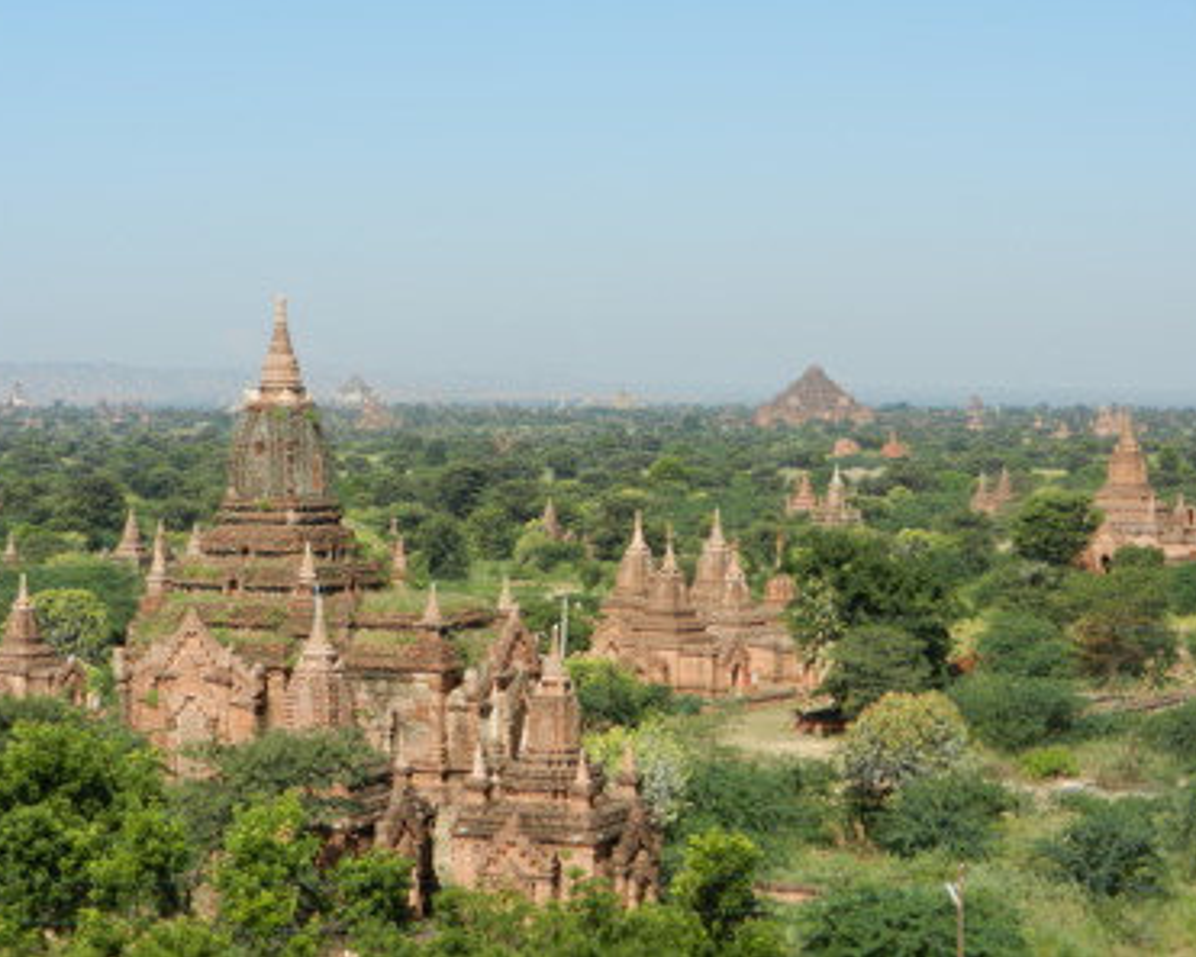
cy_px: 477
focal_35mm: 82
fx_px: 2903
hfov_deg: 23.3
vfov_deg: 18.7
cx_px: 596
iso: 160
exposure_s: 1/1000
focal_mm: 14.1
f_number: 4.8
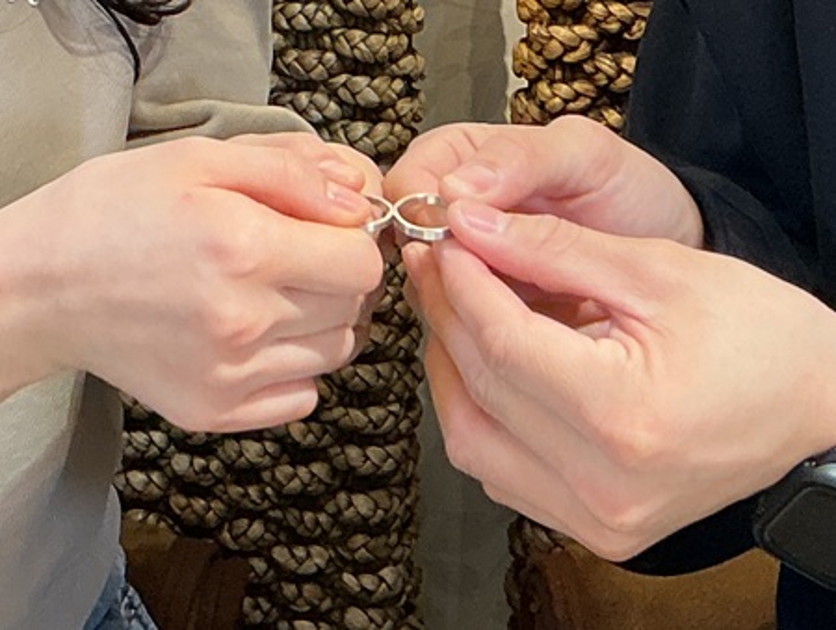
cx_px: 418
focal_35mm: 29
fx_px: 701
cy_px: 315
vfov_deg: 48.3
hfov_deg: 61.6
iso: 50
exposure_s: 1/60
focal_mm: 3
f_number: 1.8
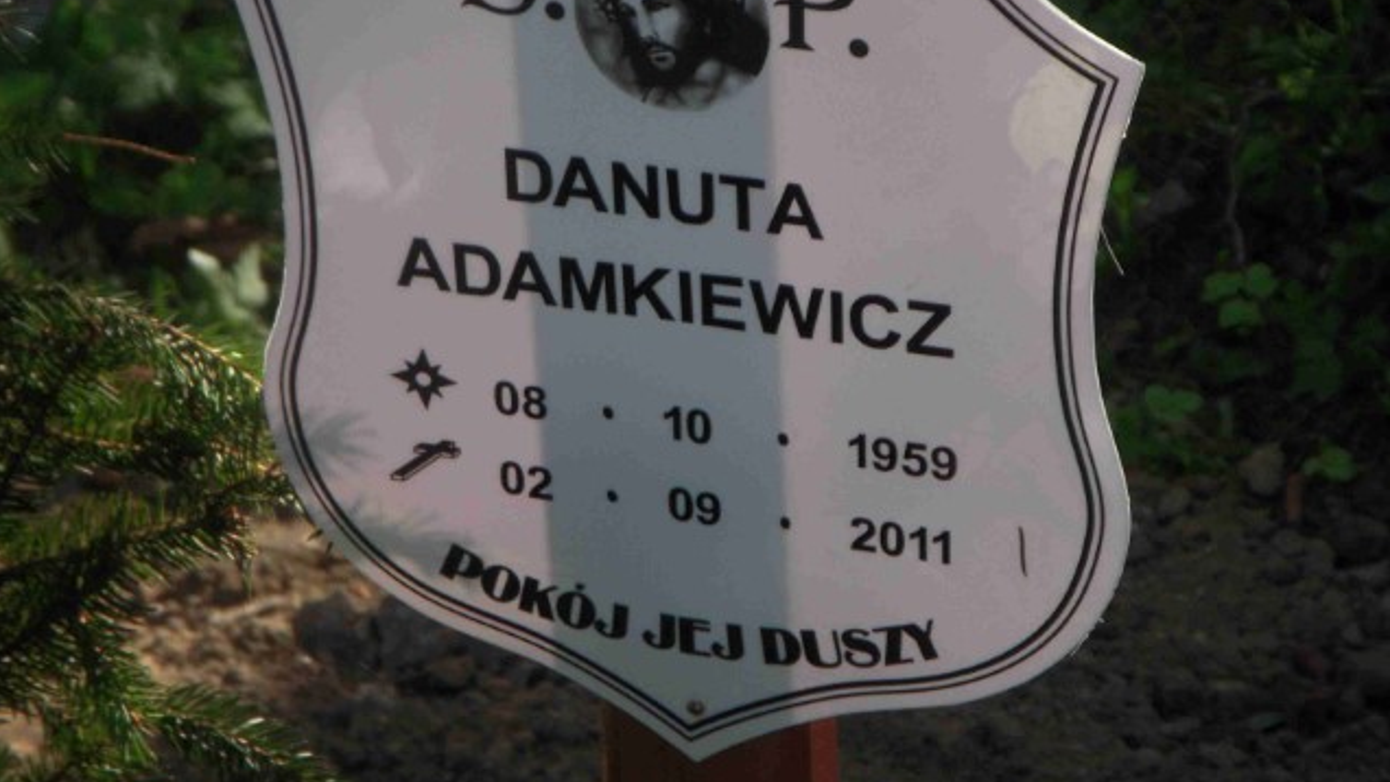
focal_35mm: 125
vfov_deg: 9.7
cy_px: 280
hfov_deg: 17.2
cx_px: 693
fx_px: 4608
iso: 100
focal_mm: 18.9
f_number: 4.2
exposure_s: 1/125
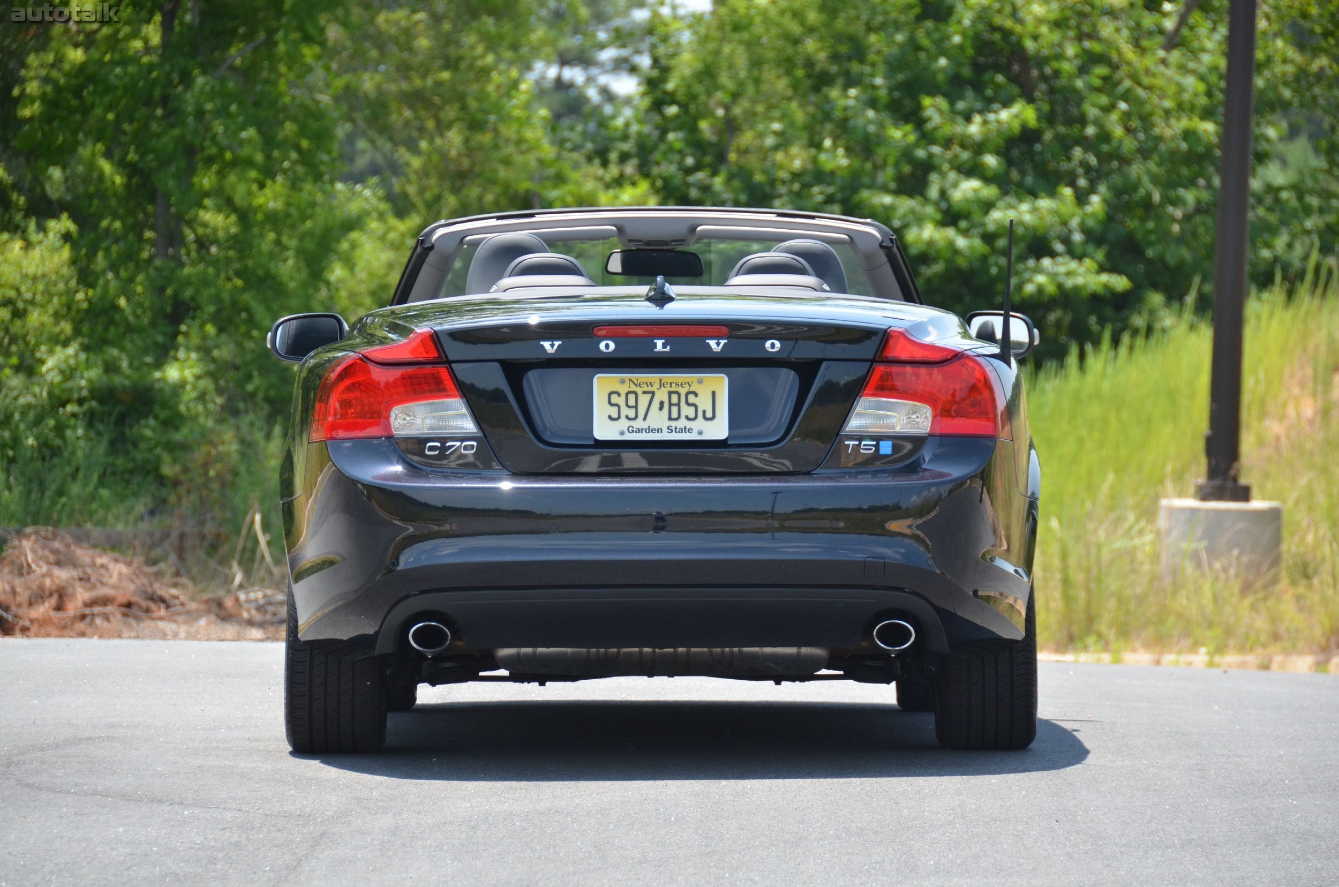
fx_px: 7516
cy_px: 444
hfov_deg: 10.2
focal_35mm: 202
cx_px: 670
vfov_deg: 6.8
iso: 560
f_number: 5.6
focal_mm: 135
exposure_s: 1/1000
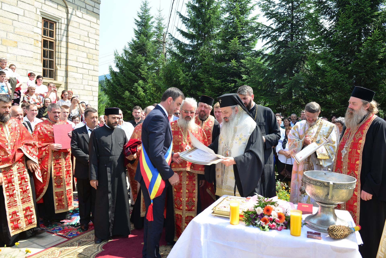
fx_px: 257
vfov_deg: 53.2
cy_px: 129
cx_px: 193
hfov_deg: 73.7
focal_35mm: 24
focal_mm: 24
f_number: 4.5
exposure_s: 1/160
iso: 100
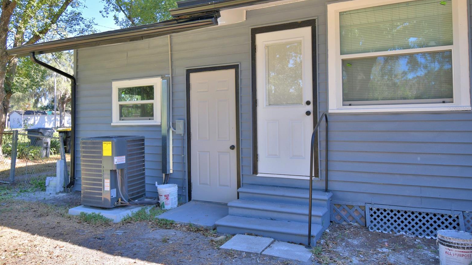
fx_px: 338
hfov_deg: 69.9
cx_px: 232
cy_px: 109
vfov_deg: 42.7
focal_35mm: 27
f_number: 5.3
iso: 200
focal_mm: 17
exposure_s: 1/200
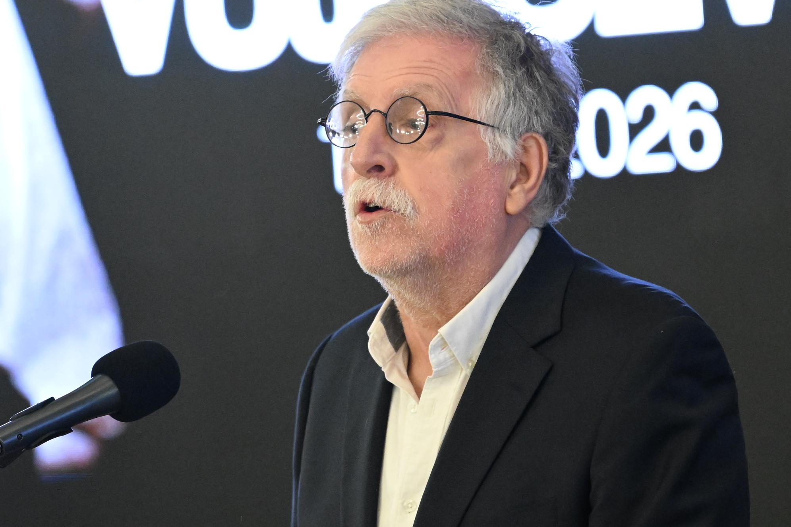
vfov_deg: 3.3
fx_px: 9117
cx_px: 344
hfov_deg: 5.0
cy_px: 374
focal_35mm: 415
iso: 6400
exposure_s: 1/160
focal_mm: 170
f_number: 3.2
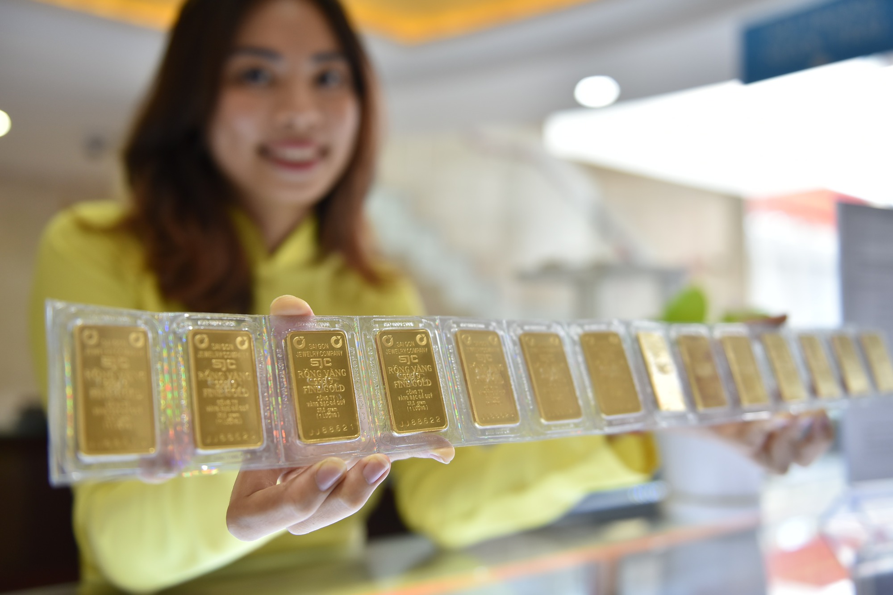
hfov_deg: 55.8
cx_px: 446
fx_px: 843
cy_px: 298
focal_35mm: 34
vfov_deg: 38.9
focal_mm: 34
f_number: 2.8
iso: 400
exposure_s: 1/250
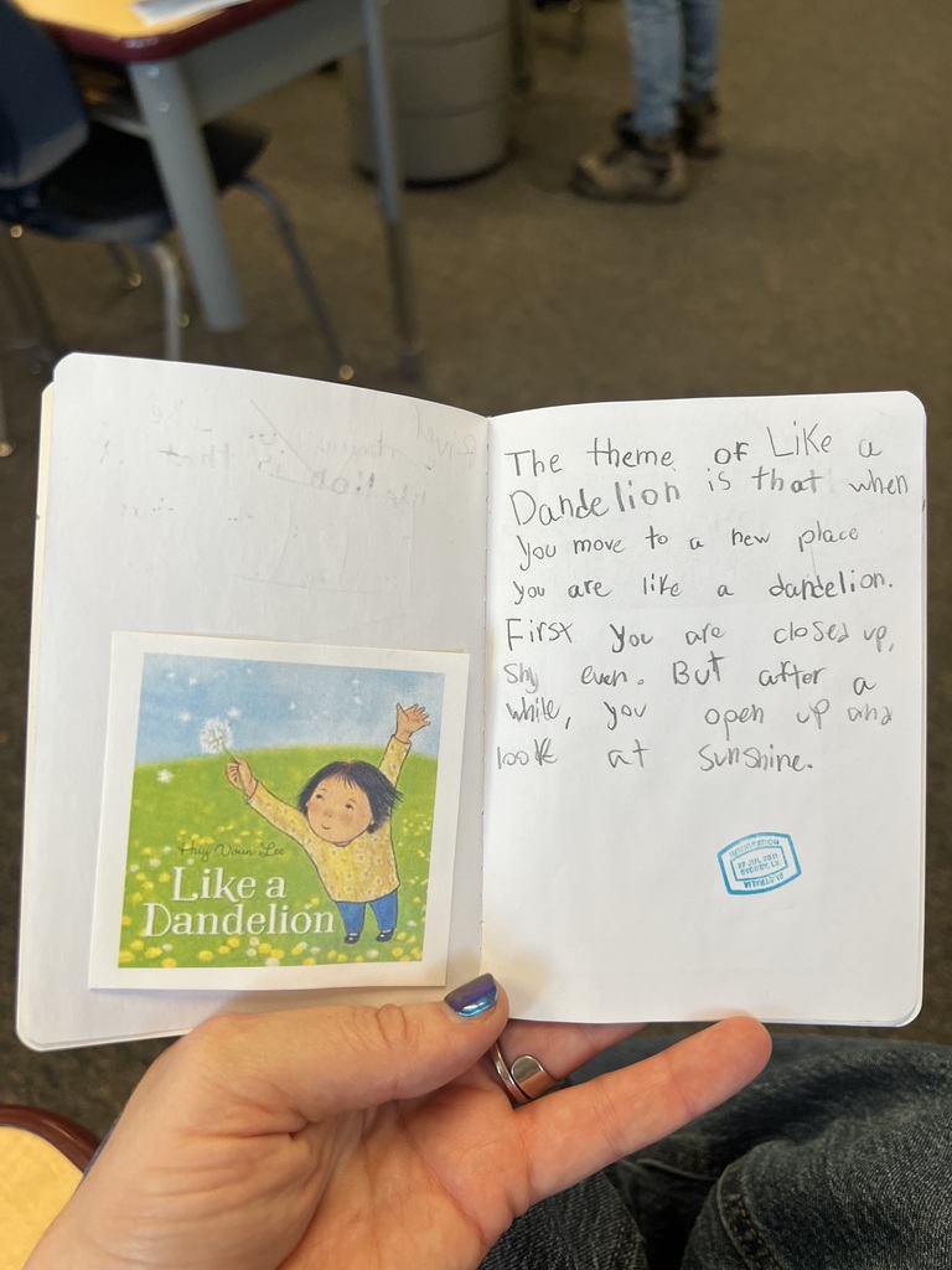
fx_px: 953
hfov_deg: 53.1
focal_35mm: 26
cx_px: 476
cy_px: 635
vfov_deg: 67.3
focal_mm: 5.7
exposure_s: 1/120
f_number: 1.5
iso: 100
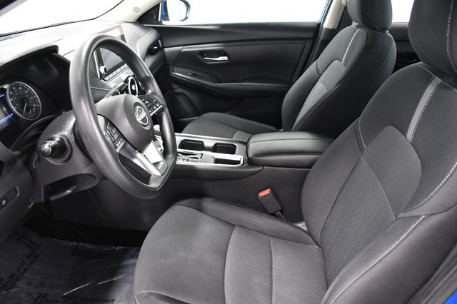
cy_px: 152
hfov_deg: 67.4
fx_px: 343
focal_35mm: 27
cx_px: 228
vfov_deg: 47.9
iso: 2500
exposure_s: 1/80
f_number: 4.5
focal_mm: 18
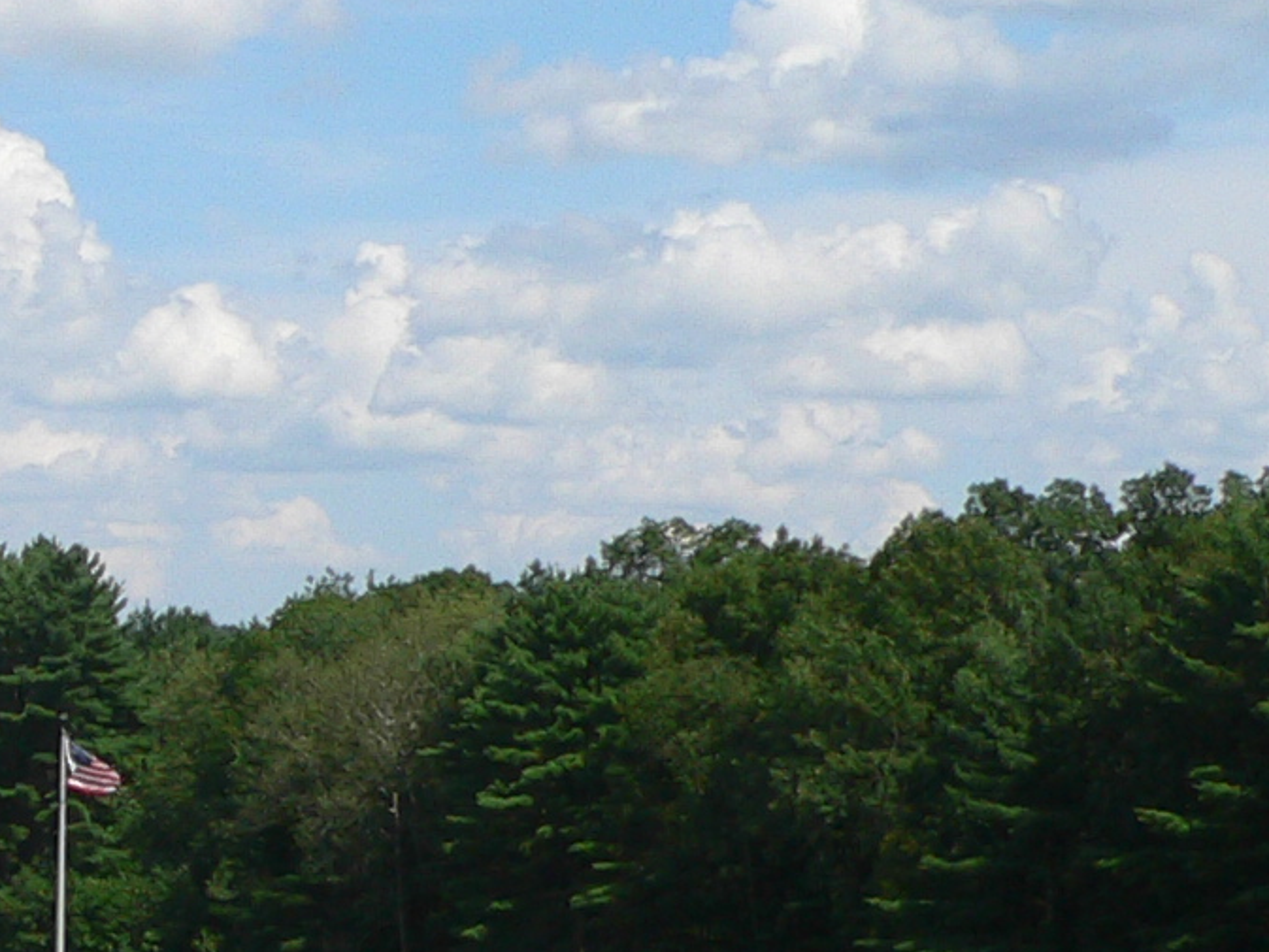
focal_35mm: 137
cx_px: -894
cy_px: 1416
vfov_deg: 10.5
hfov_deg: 13.2
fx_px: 5023
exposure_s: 1/500
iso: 80
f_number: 5.2
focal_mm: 6
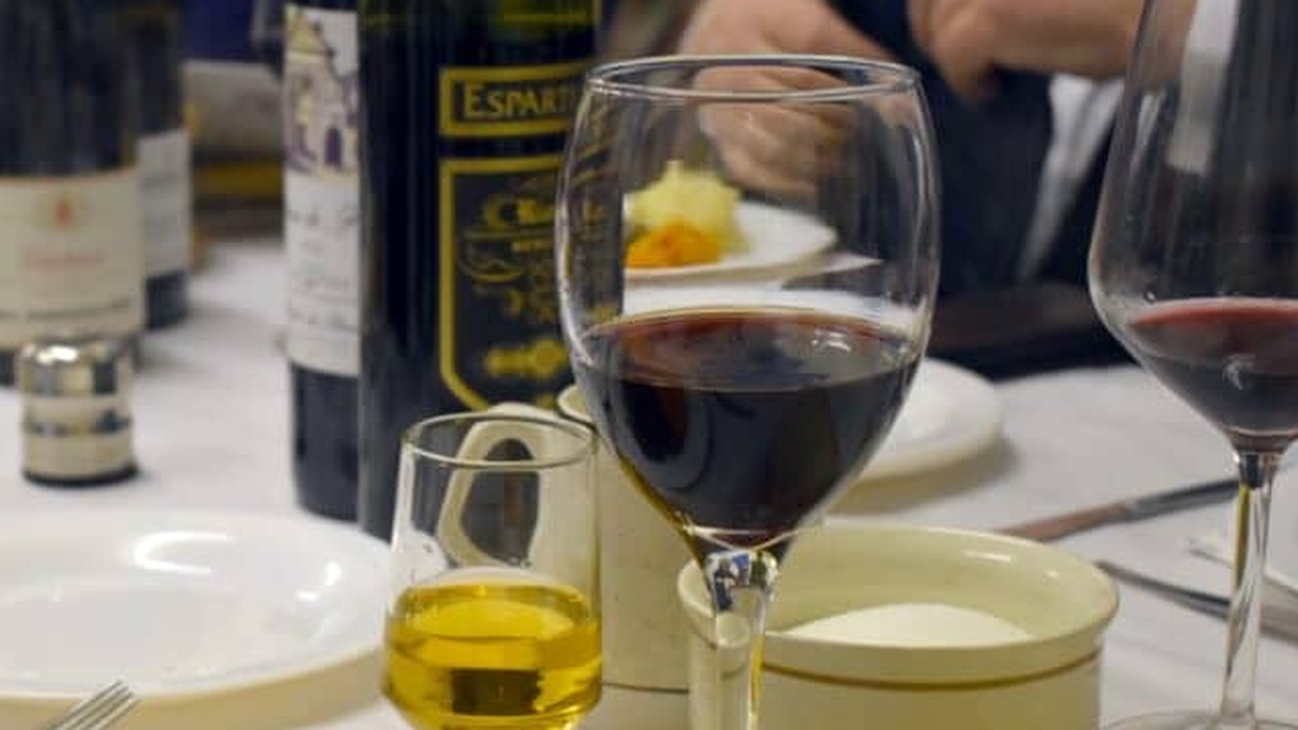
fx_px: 2788
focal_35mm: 81
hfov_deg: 25.9
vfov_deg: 14.8
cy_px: 613
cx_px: 324
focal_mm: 32
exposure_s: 1/125
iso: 1250
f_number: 4.5
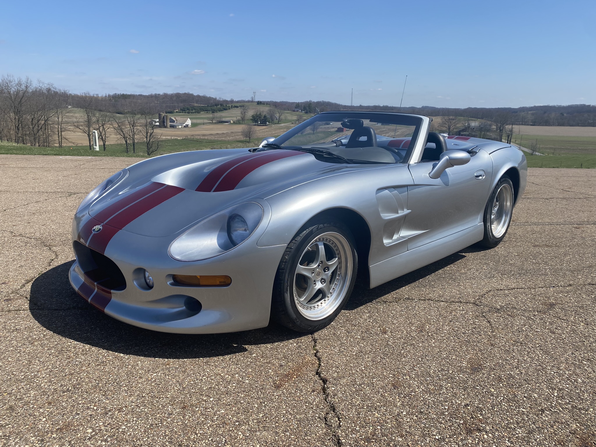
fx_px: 448
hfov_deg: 67.3
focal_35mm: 26
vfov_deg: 53.1
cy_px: 224
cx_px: 298
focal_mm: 4.25
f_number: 1.8
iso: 32
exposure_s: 1/3300
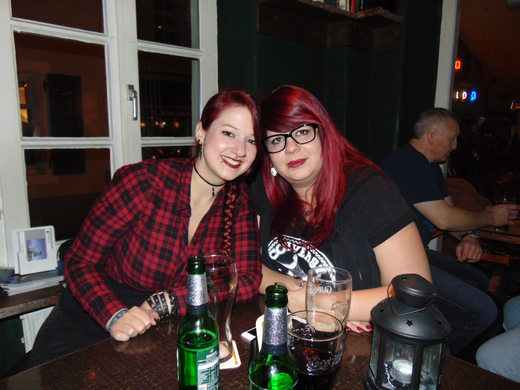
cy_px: 195
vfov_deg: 54.9
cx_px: 260
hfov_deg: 69.4
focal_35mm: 25
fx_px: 376
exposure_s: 1/30
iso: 200
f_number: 3
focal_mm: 4.5
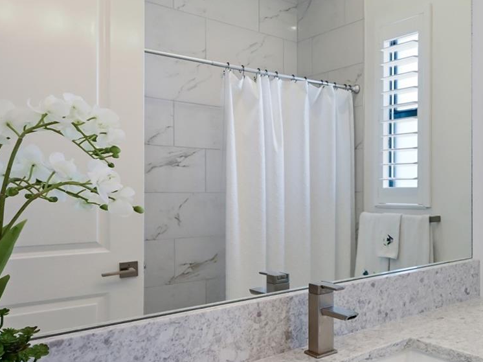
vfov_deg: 41.7
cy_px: 196
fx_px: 475
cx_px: 427
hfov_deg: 48.7
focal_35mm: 34
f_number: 8
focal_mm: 16.5
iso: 3200
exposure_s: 1/250
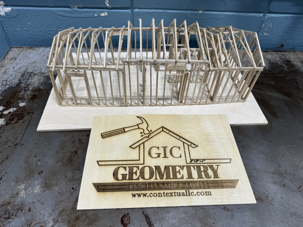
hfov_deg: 71.6
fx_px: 210
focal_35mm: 24
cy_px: 114
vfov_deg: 56.8
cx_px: 152
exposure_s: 1/197
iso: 64
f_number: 1.78
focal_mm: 6.76
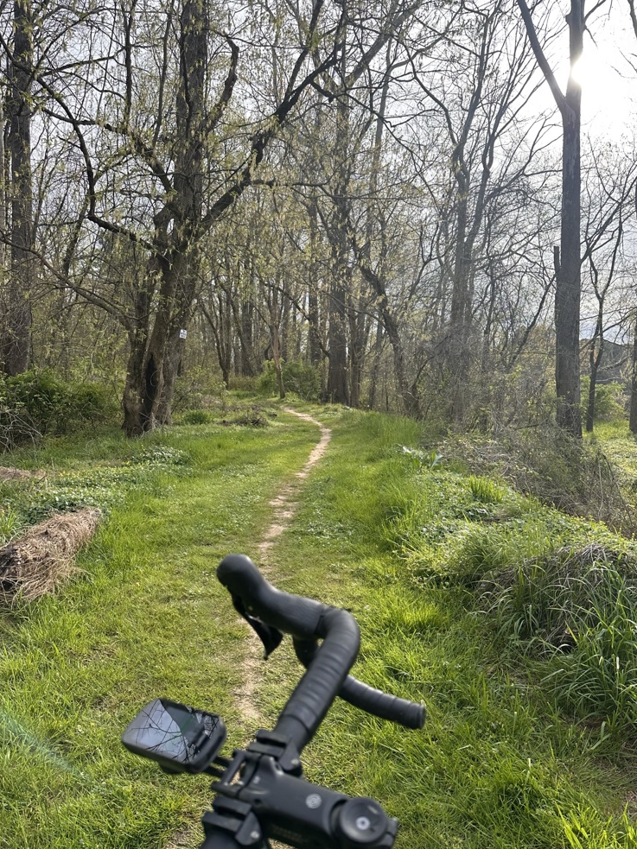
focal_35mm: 25
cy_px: 412
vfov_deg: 69.4
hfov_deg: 54.9
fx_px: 614
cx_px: 309
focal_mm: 6.86
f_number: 1.78
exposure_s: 1/1692
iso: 80
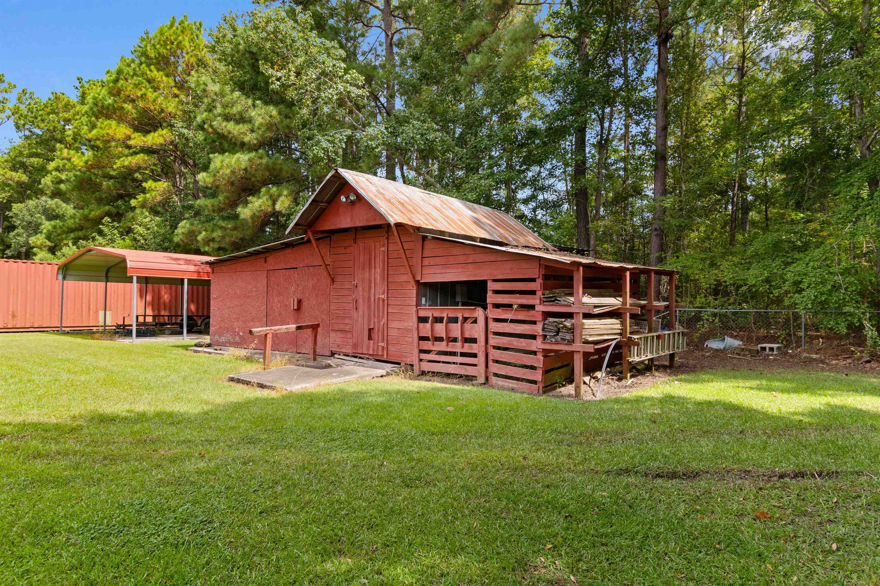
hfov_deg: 86.9
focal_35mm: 19
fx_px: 464
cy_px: 293
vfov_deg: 64.6
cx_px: 440
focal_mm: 13
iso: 100
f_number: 5
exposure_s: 1/80
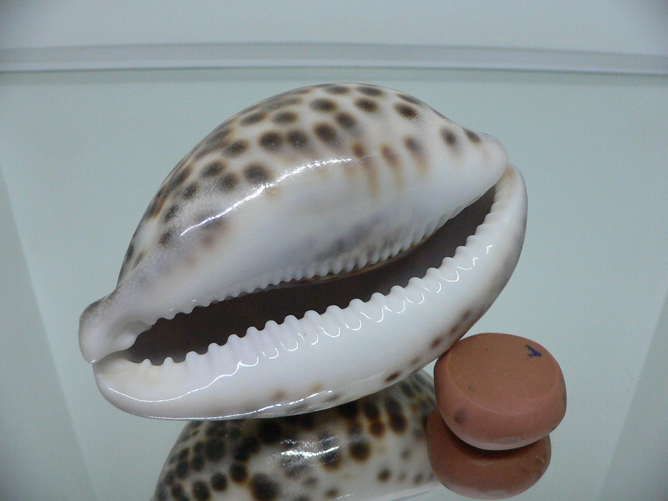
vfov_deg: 40.7
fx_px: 675
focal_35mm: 35
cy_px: 250
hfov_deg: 52.6
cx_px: 334
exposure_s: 1/60
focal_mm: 4.6
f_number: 2.8
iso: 200
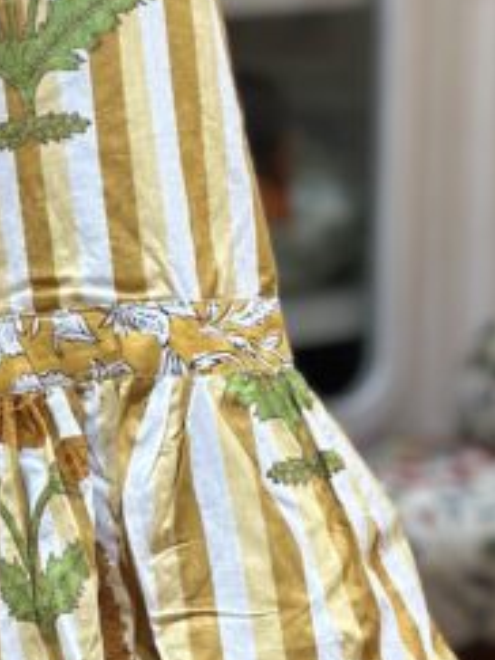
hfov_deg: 9.2
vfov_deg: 12.5
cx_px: -185
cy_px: 348
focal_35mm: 158
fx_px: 3015
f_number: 1.78
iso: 125
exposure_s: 1/100
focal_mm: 6.86
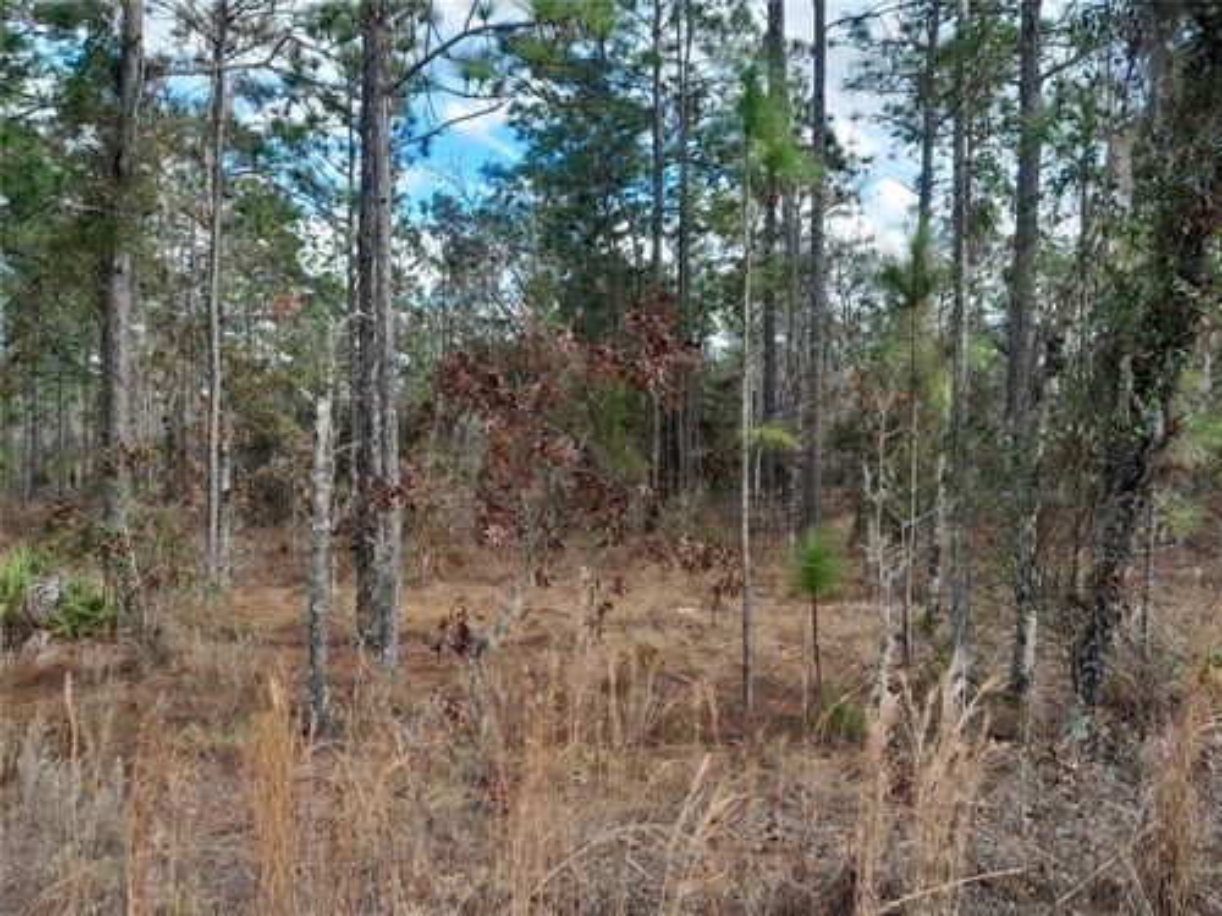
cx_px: 611
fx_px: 953
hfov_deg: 65.3
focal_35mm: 27
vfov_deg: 51.4
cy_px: 458
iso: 40
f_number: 1.8
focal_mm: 4
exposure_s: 1/120
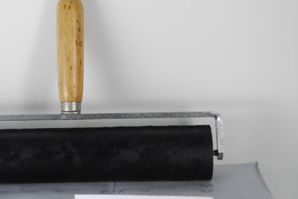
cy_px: 65
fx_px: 1318
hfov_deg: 12.9
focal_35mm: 159
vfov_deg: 8.6
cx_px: 73
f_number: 6.3
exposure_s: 1/125
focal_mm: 70
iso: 1600
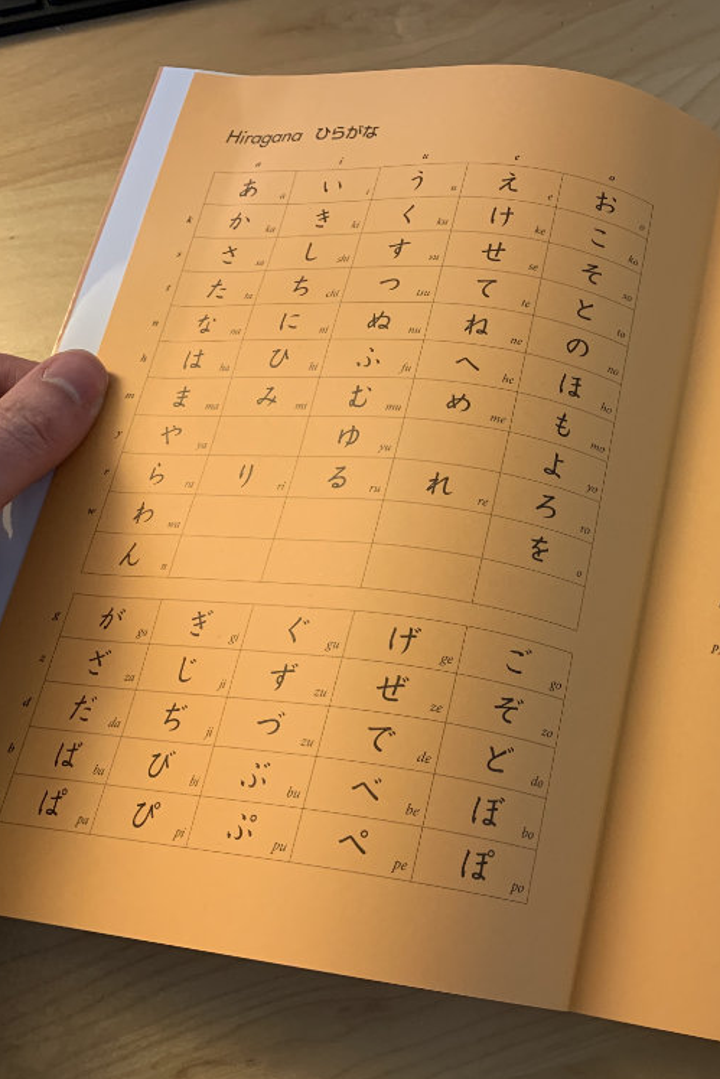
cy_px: 552
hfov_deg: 34.2
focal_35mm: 37
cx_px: 631
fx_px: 1109
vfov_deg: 51.9
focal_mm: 4.3
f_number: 1.8
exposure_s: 1/50
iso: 160
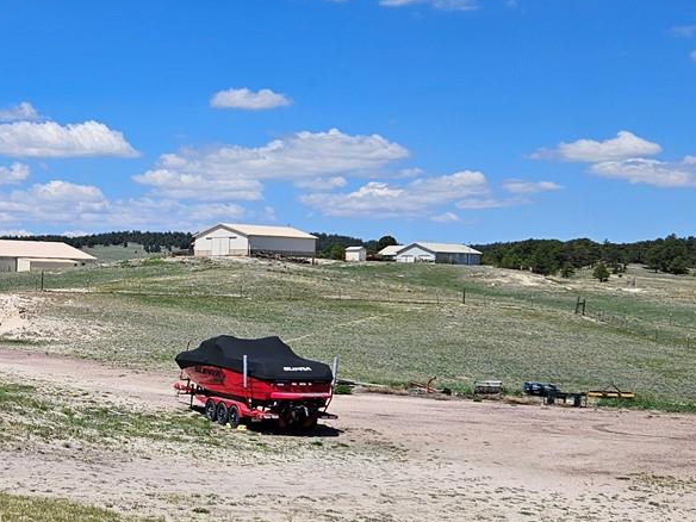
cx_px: 64
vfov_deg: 23.1
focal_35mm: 63
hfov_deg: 29.4
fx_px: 1267
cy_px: 363
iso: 25
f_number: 1.8
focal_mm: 5.4
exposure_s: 1/3409
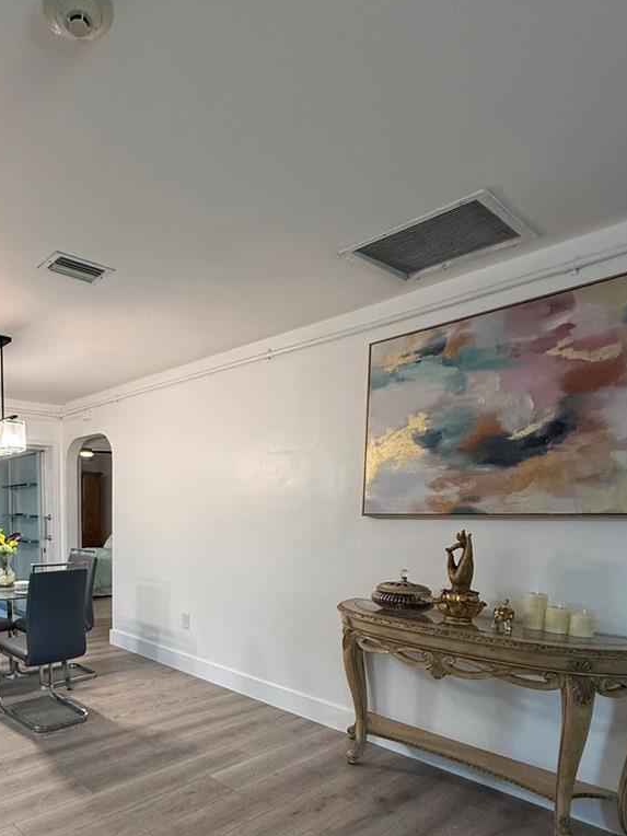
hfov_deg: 57.5
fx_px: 531
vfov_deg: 73.4
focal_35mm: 22
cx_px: 147
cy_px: 574
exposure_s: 1/120
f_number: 2.2
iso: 250
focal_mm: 2.22
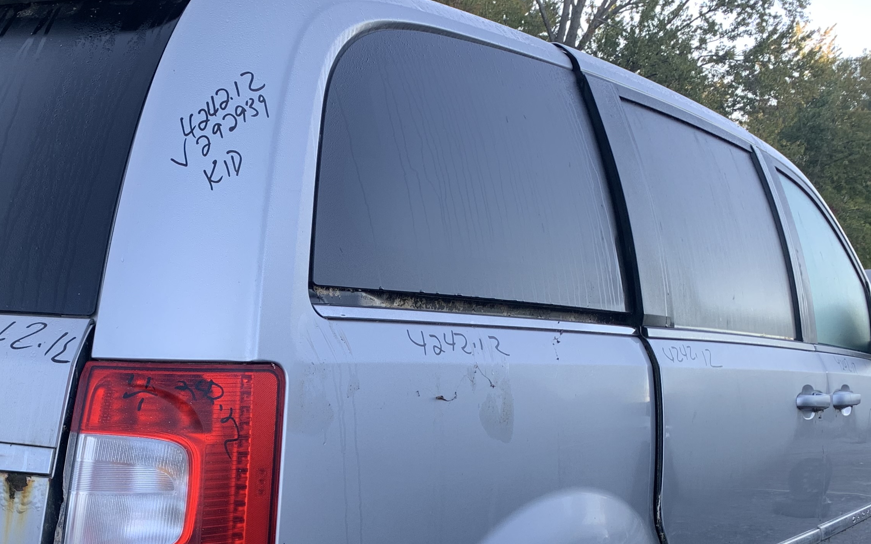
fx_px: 1163
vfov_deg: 25.5
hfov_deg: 40.1
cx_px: 238
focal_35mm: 49
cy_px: 492
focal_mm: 4.25
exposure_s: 1/129
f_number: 1.8
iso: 25
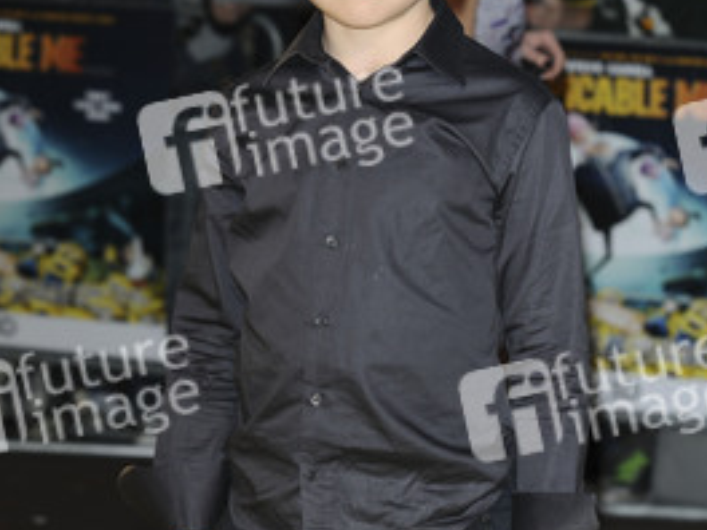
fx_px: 4105
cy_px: 265
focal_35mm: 201
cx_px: 355
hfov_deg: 9.8
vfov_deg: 7.4
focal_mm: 92
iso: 400
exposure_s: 1/160
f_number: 5
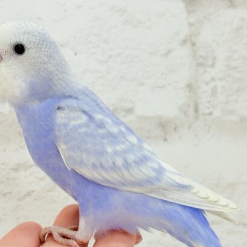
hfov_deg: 23.9
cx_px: 97
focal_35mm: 72
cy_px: 107
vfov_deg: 24.0
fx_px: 581
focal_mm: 5.96
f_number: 1.6
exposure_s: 1/50
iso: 40
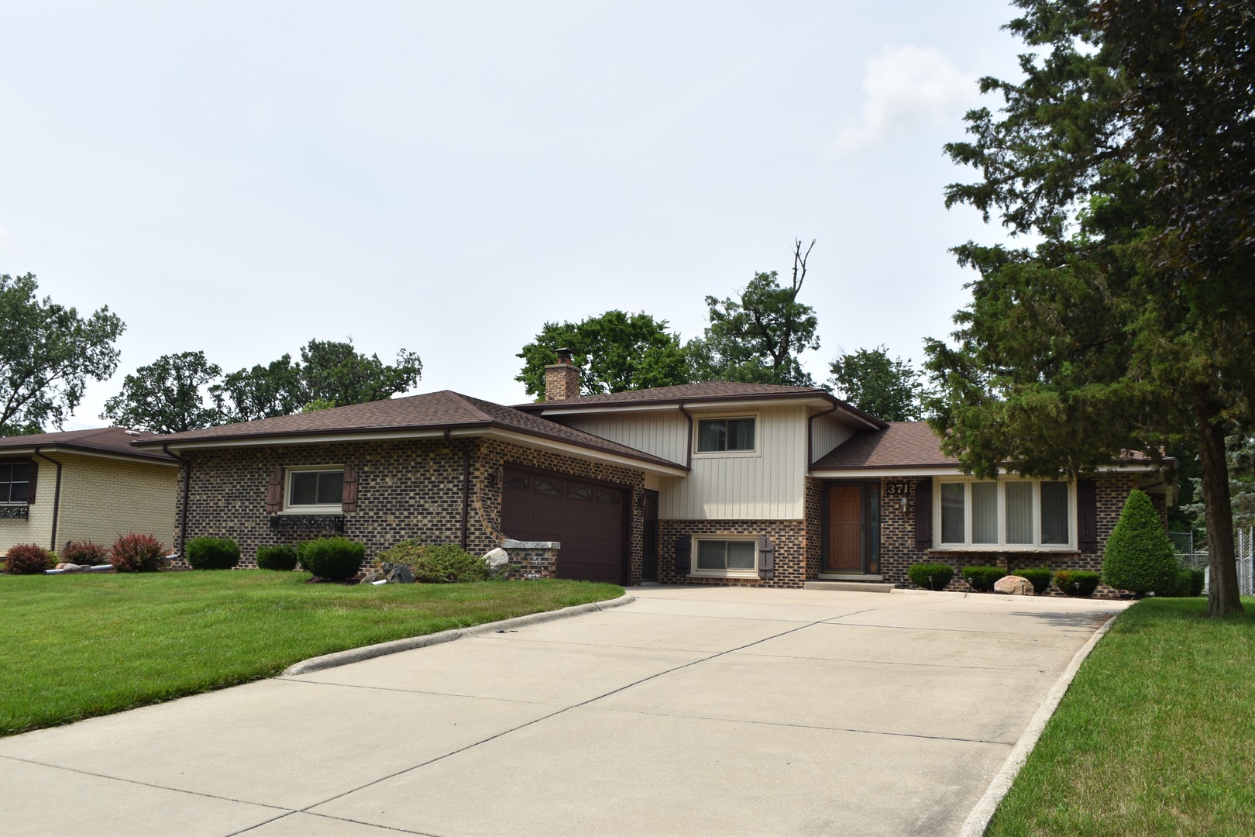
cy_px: 418
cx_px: 628
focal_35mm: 30
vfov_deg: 43.6
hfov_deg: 61.9
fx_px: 1046
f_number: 9.5
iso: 100
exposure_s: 1/200
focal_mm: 20
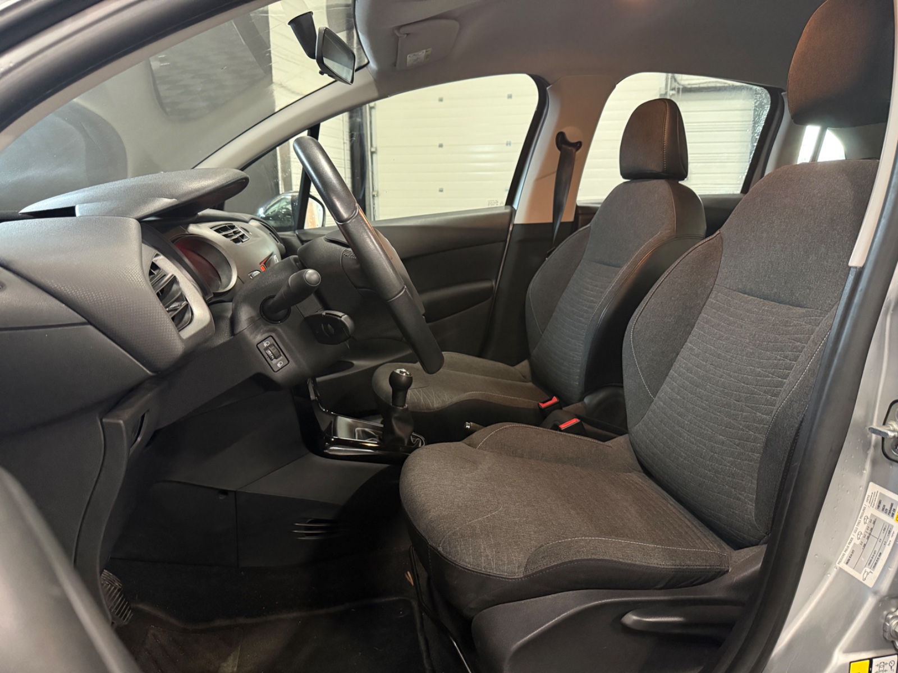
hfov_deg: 71.6
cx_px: 449
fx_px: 623
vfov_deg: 56.8
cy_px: 336
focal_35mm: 24
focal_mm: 6.76
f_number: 1.78
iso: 1000
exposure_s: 1/33
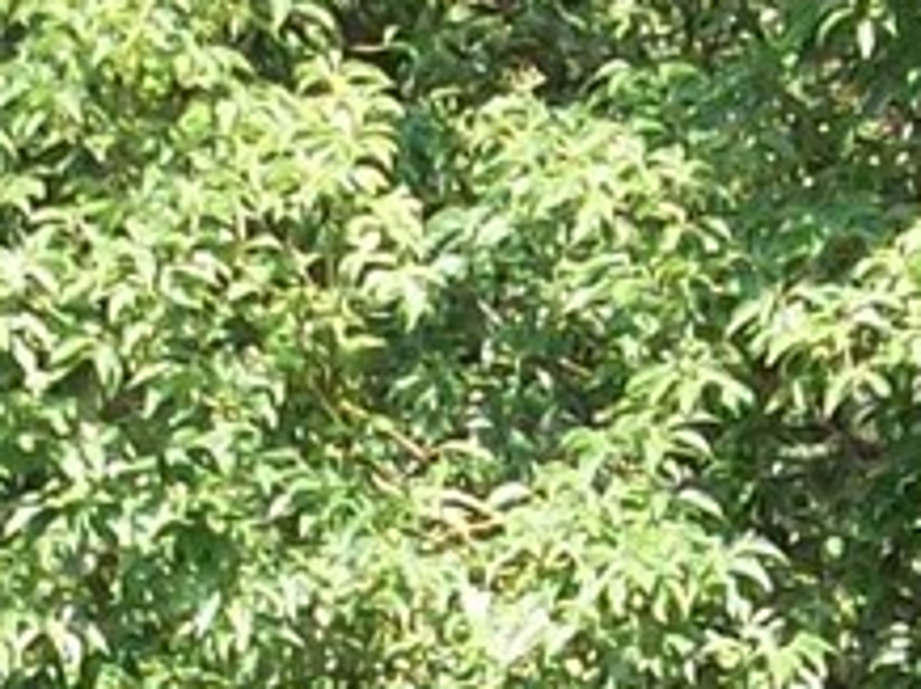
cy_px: 913
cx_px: 714
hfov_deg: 7.9
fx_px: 6644
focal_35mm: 250
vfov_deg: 5.9
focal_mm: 5.7
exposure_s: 1/218
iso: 64
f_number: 2.8
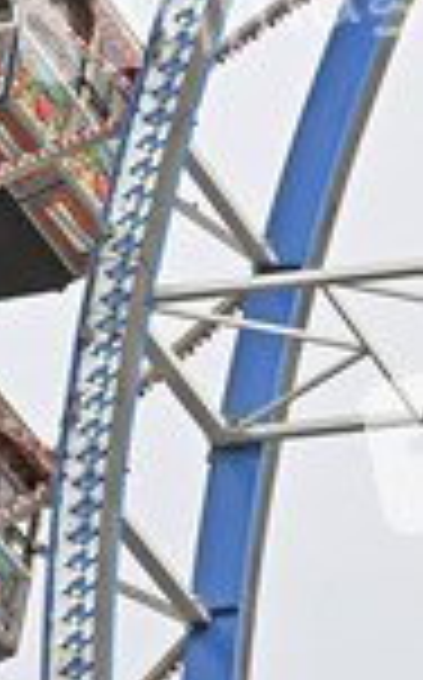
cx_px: -173
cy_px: 653
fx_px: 5901
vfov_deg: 6.6
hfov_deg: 4.1
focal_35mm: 319
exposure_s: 1/500
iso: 400
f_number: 6.3
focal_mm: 79
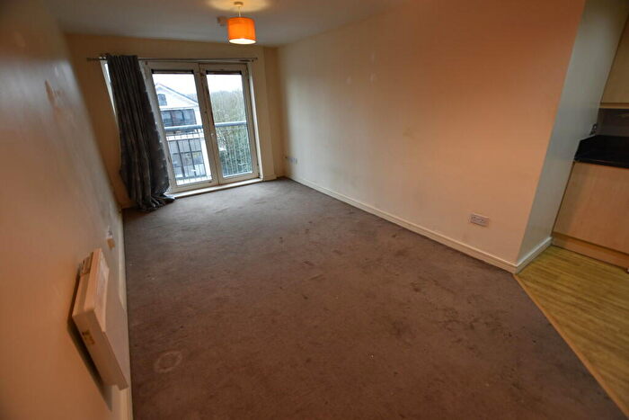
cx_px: 314
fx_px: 262
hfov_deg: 100.4
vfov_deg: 77.4
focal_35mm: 15
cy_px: 210
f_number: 3.5
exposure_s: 1/10
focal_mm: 10
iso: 100
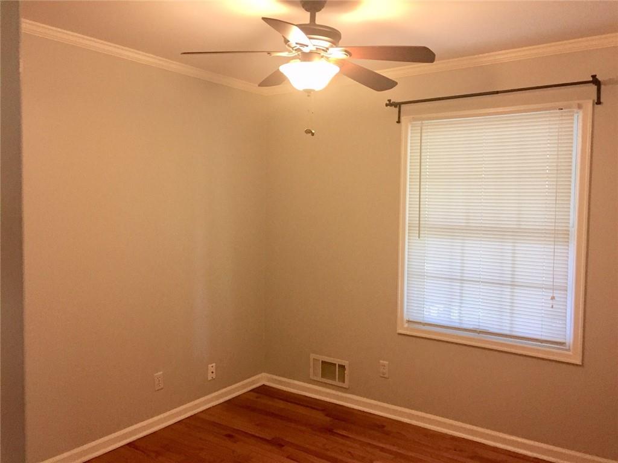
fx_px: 518
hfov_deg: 61.7
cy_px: 232
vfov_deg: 48.2
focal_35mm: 29
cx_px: 309
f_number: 2.2
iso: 160
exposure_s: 1/30
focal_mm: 4.15
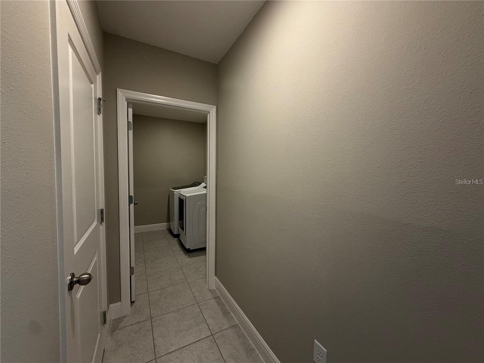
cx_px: 242
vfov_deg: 85.7
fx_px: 196
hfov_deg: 102.1
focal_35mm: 14
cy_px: 182
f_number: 2.2
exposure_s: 1/120
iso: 250
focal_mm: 2.22
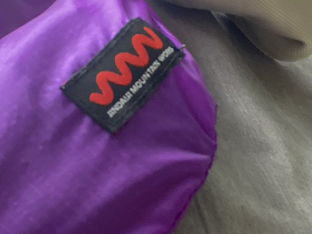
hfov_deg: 33.4
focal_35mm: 57
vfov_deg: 25.7
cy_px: 122
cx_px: 100
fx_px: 514
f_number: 2.2
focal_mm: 2.71
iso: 400
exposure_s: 1/39
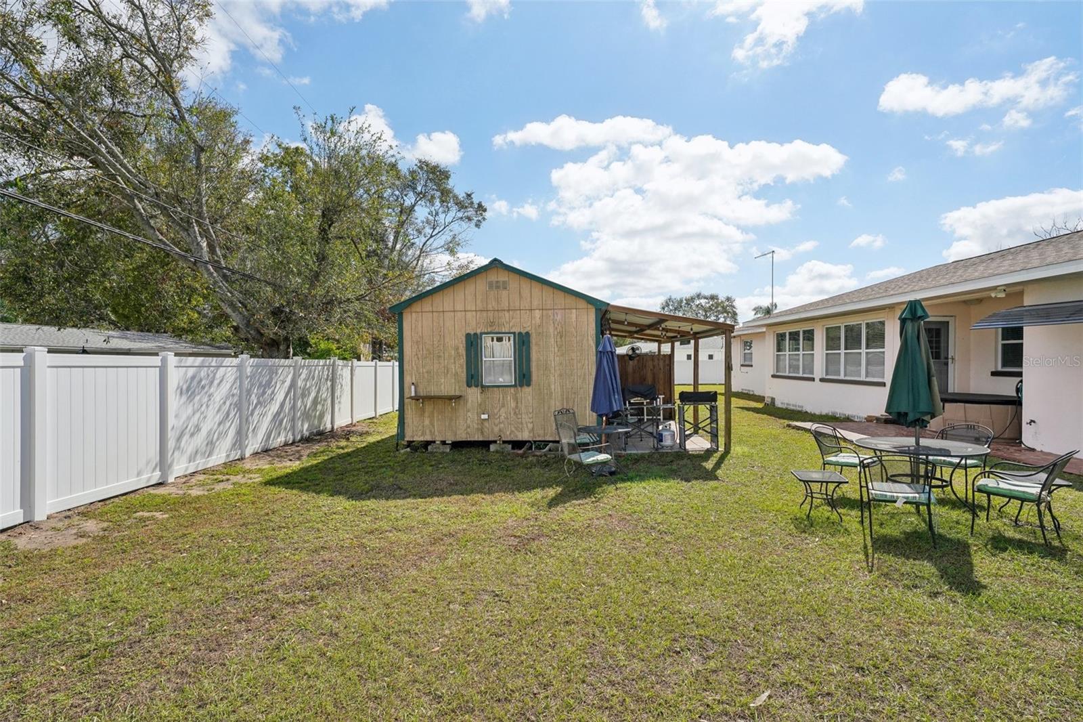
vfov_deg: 70.4
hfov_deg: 93.3
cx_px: 542
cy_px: 361
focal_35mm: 17
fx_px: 511
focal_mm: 17
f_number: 8
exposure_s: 1/1600
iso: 640
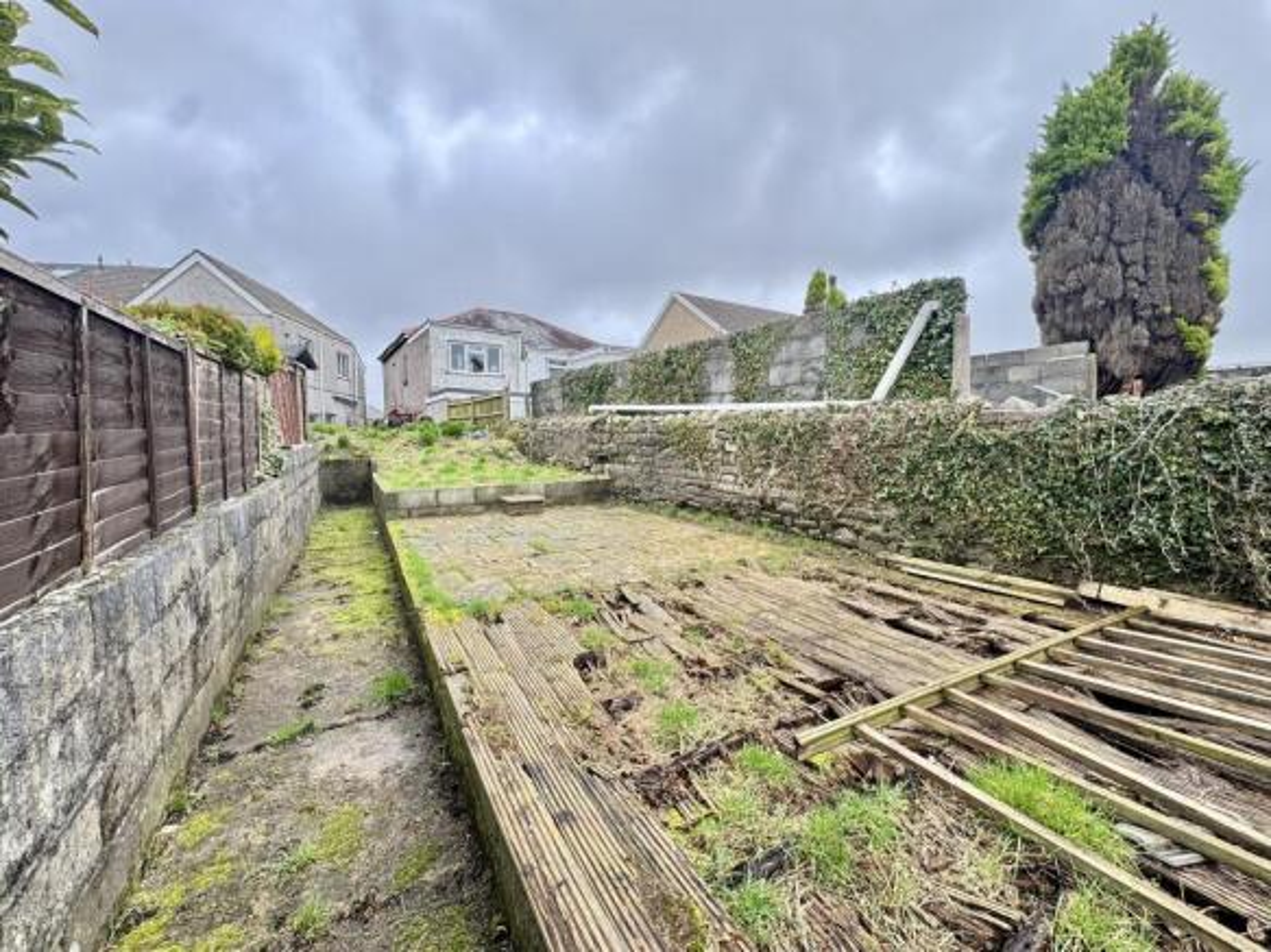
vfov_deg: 85.7
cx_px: 636
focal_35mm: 14
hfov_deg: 102.1
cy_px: 476
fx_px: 514
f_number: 2.2
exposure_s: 1/173
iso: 40
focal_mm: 2.22
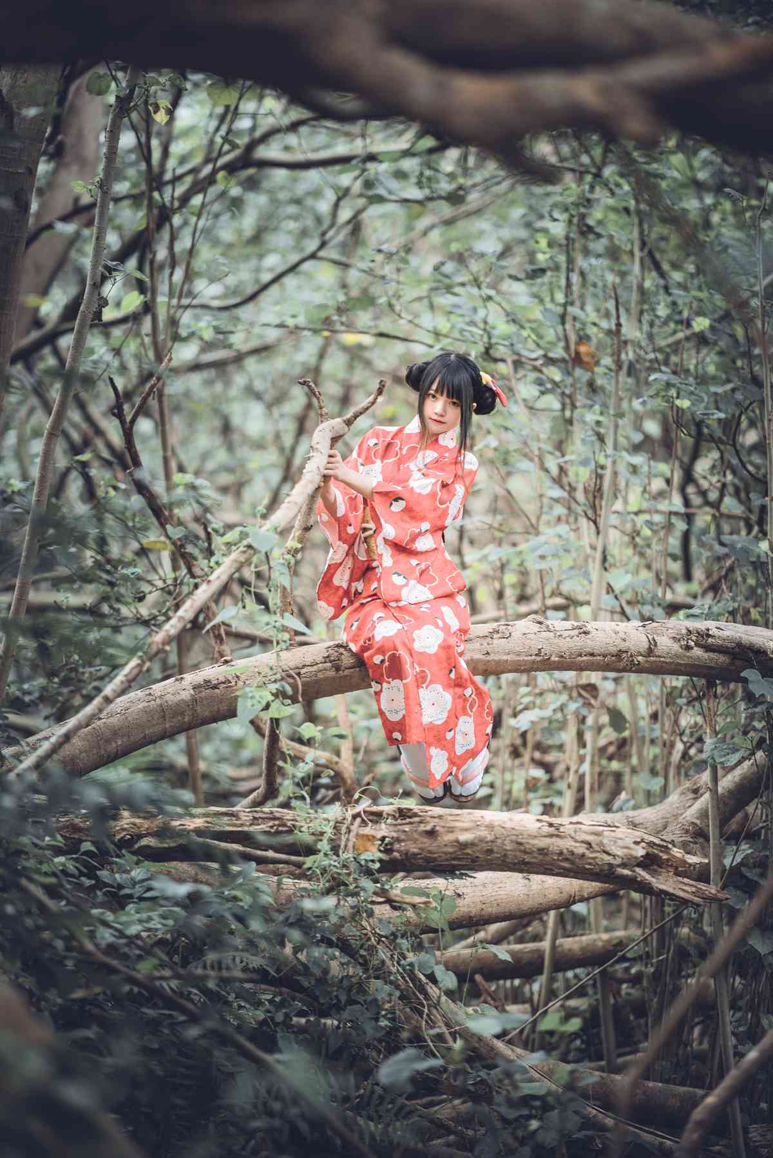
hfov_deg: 13.1
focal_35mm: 105
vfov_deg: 19.4
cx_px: 386
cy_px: 579
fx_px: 3378
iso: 100
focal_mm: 105
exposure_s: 1/100
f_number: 1.4
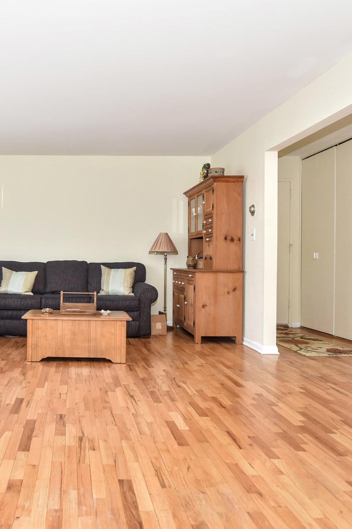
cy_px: 263
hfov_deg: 42.8
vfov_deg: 63.7
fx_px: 425
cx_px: 66
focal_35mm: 29
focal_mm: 19
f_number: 4
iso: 800
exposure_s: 1/60
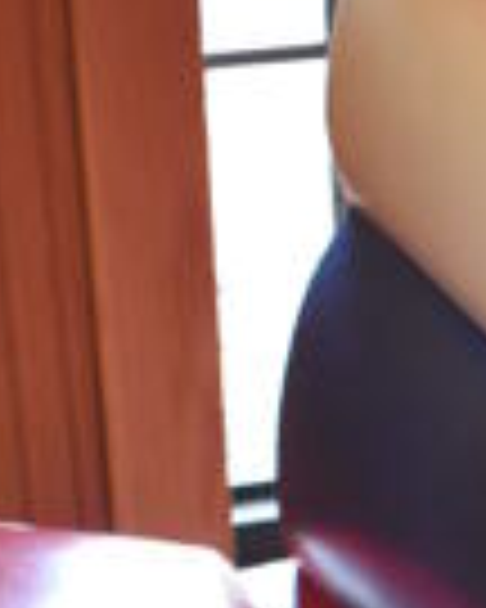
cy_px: 1254
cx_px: 904
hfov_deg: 8.6
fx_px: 3093
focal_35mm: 172
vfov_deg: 10.3
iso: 1800
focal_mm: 18
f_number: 3.5
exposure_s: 1/125
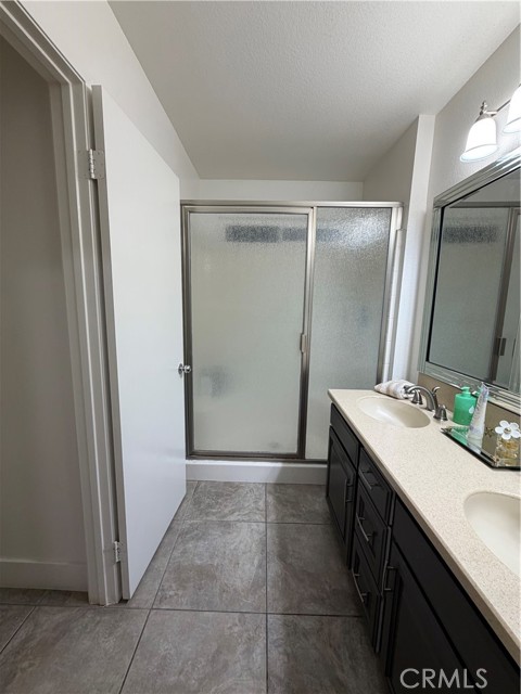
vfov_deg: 102.1
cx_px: 260
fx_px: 281
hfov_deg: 85.7
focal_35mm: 14
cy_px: 347
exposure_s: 1/120
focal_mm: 2.22
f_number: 2.2
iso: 100
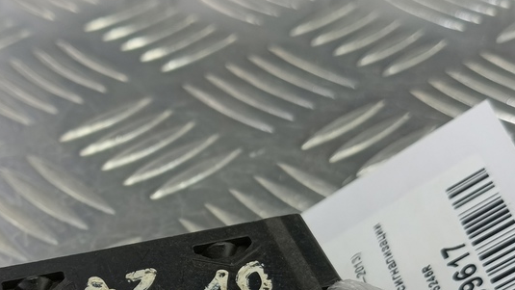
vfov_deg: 22.9
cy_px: 348
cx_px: 147
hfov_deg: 42.0
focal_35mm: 48
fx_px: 656
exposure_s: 1/50
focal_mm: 4.11
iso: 124
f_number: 1.6
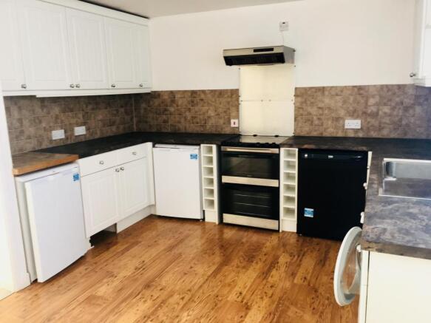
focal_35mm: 29
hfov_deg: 61.7
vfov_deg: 48.2
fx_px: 361
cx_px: 216
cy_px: 162
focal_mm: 4.15
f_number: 2.2
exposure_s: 1/33
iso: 50
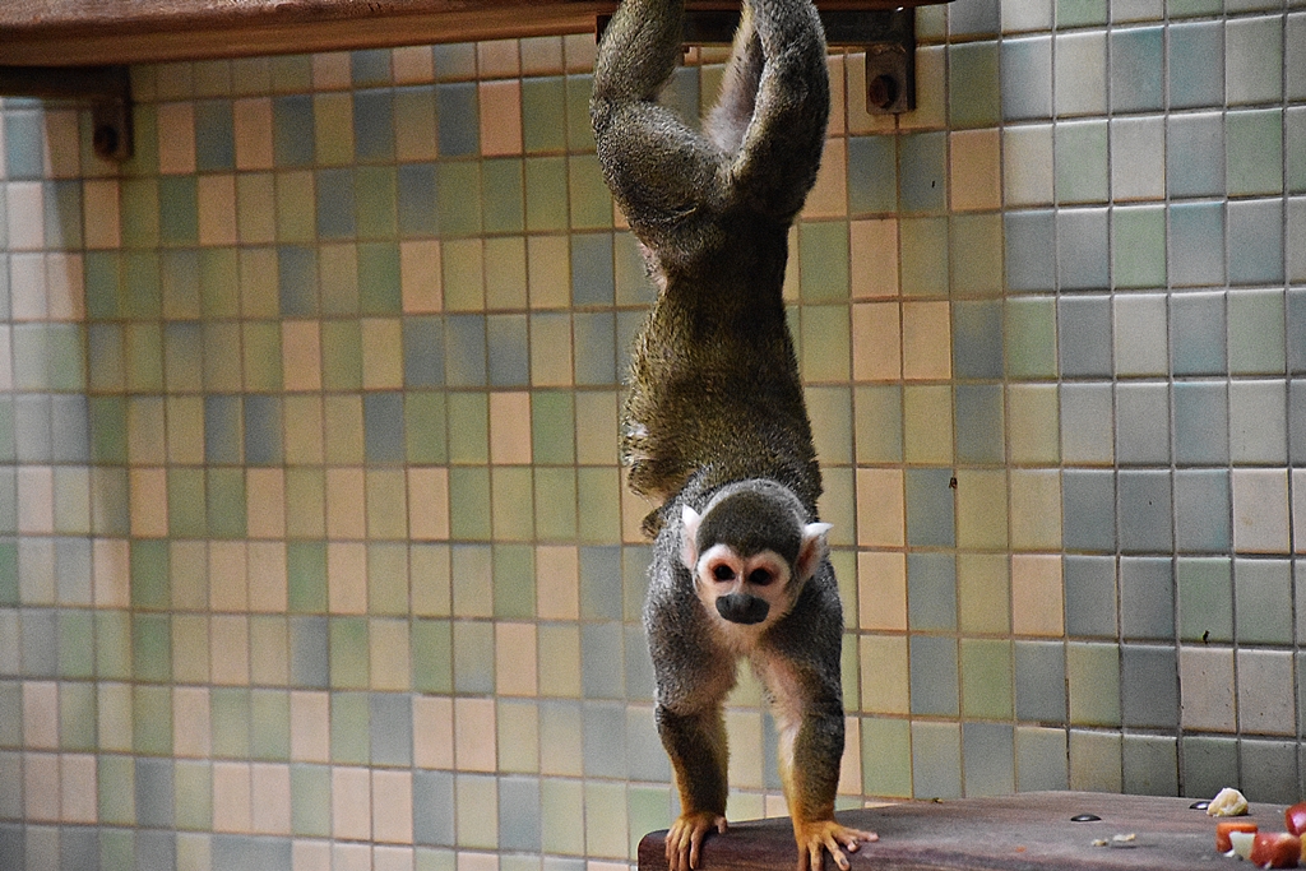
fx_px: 7619
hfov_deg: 9.8
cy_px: 436
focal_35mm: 210
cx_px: 653
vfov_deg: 6.5
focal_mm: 140
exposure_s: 1/500
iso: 6400
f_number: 5.6
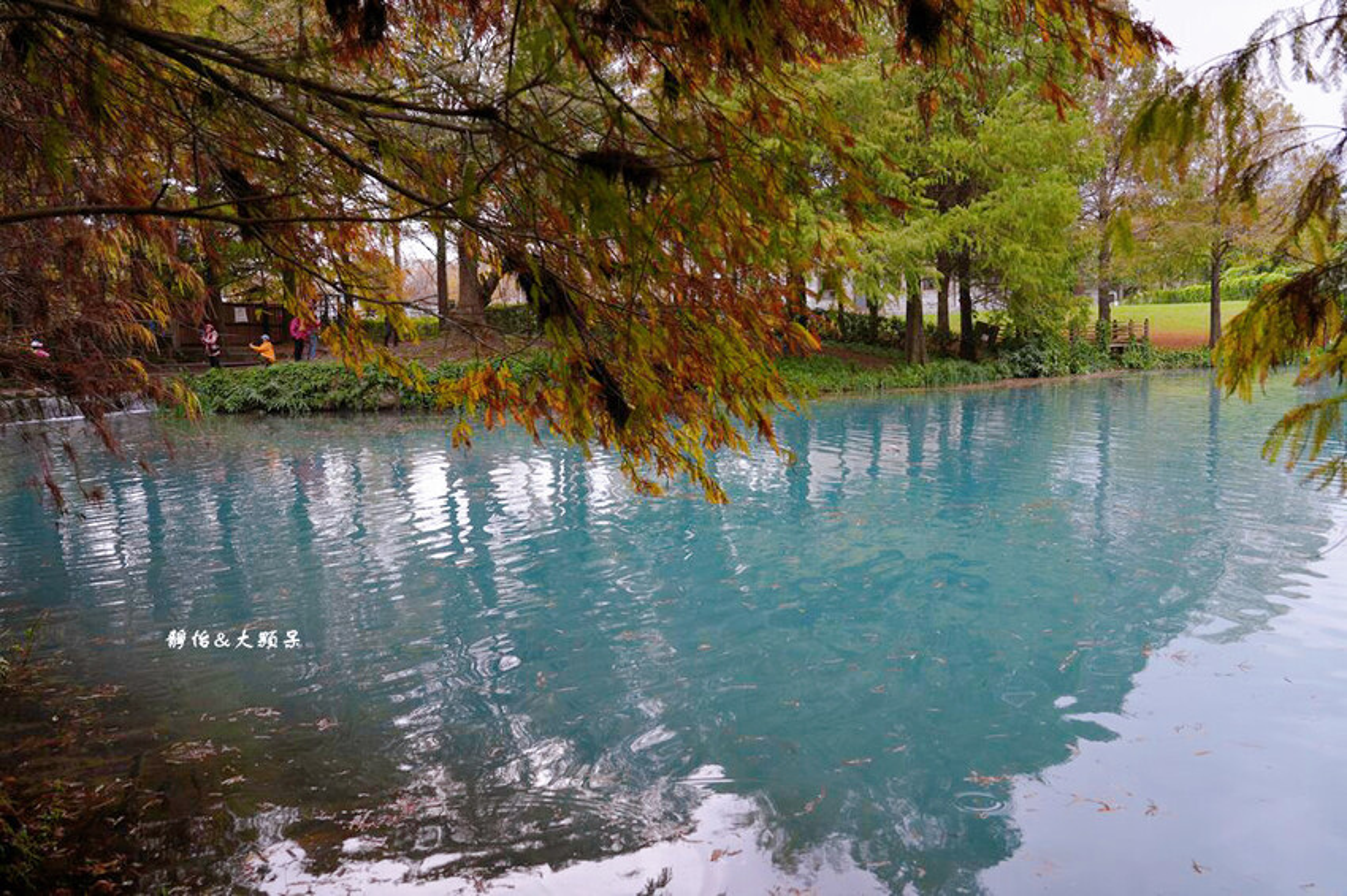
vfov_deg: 42.3
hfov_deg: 60.3
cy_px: 448
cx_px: 674
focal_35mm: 31
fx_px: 1159
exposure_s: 1/50
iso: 160
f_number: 4.5
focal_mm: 31
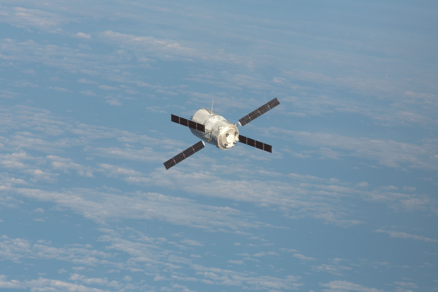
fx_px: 14599
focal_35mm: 1200
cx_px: 219
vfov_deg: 1.1
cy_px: 146
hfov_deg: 1.7
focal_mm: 1200
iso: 200
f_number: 18
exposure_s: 1/250
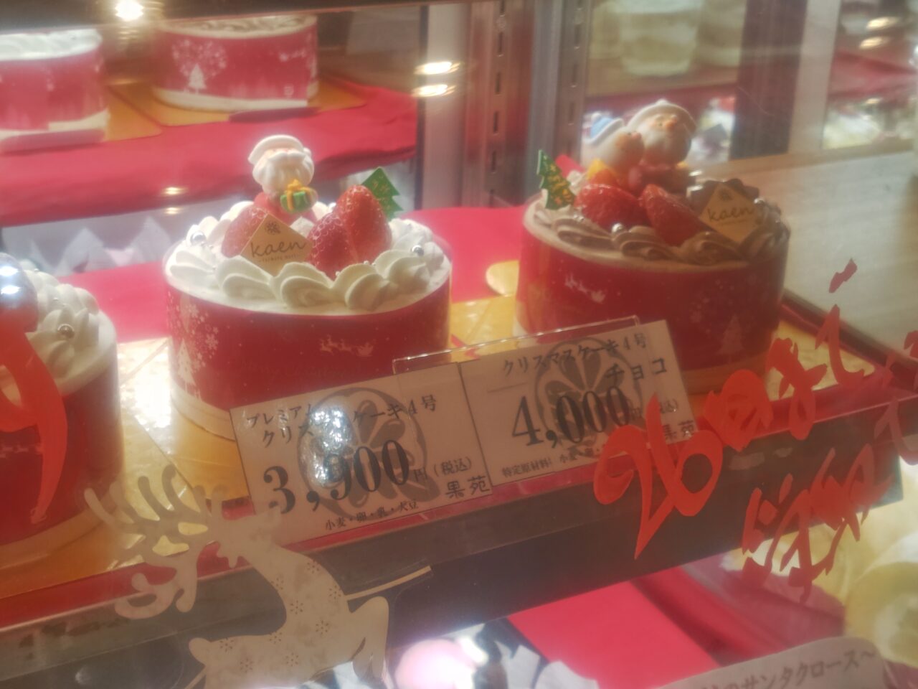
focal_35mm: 23
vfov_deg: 58.9
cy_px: 344
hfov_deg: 73.9
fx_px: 610
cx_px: 459
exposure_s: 1/234
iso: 50
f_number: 1.9
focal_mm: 5.56
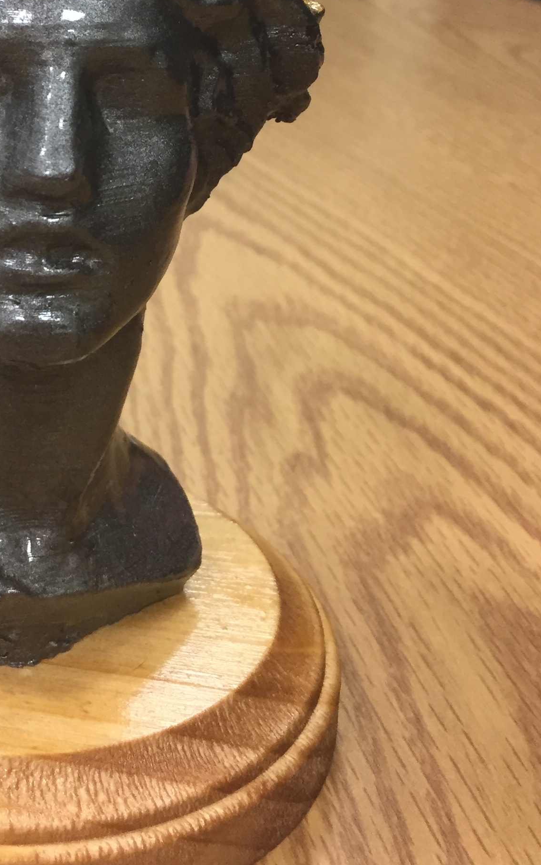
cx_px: -14
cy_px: 221
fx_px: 1297
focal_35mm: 55
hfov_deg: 22.5
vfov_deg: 36.1
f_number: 2.2
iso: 100
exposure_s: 1/30
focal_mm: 4.15
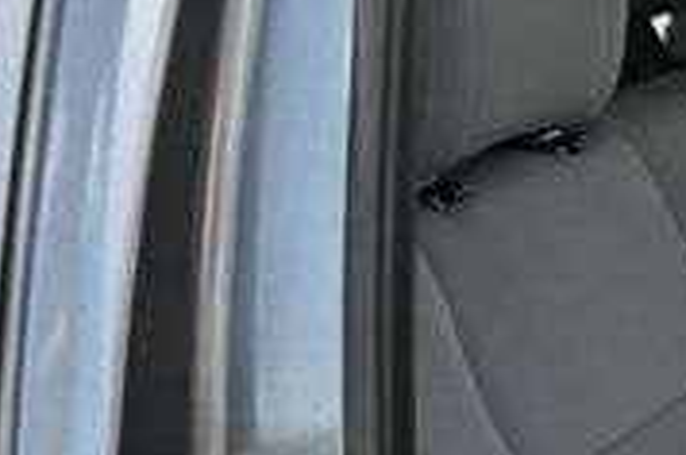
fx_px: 2054
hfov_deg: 17.6
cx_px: 925
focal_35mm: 108
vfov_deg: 12.4
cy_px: 509
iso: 250
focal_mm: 20
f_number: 4
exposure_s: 1/250
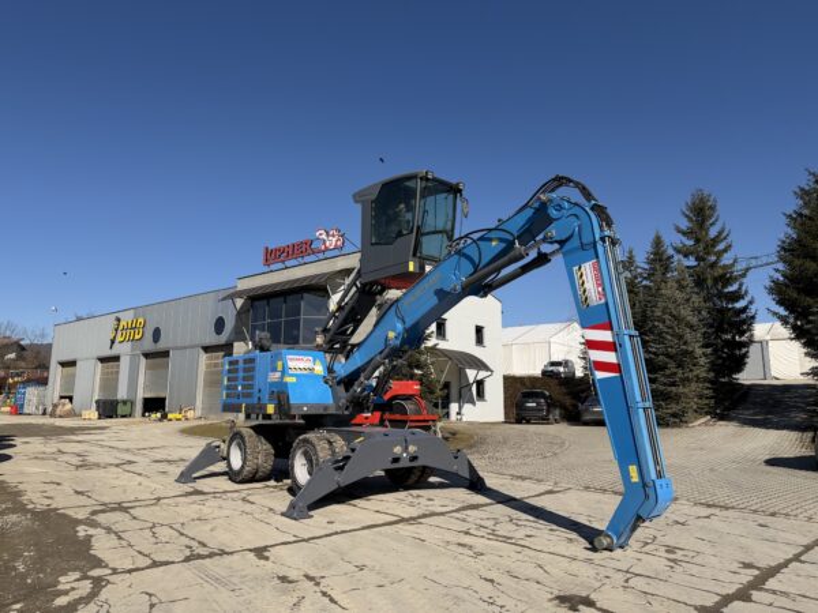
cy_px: 306
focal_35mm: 24
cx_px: 409
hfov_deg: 71.6
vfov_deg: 56.8
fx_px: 567
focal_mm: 6.76
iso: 80
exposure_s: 1/5714
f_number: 1.78
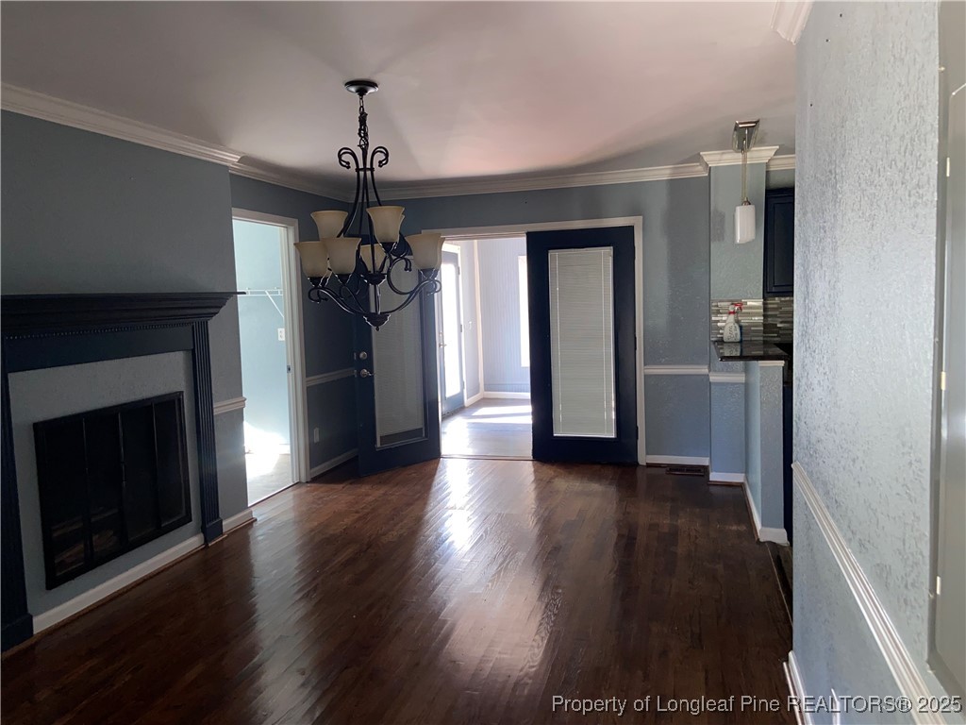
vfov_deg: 53.1
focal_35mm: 26
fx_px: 726
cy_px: 362
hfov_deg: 67.3
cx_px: 483
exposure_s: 1/17
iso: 40
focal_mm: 4.25
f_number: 1.8
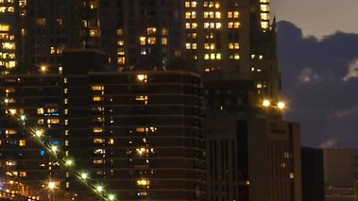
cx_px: -571
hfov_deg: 4.6
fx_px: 4347
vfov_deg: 2.6
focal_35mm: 458
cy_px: -189
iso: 100
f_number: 6.3
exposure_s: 6
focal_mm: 46
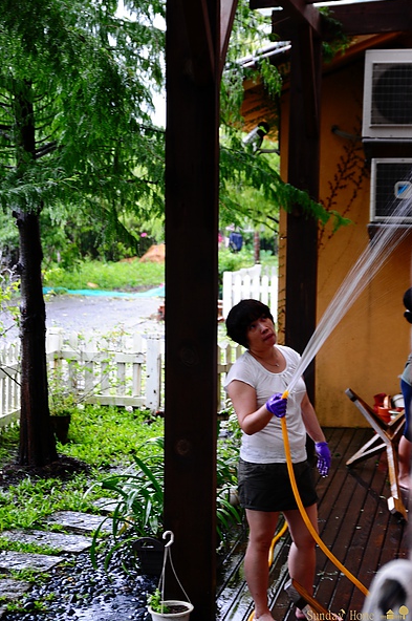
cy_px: 313
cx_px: 208
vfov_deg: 26.7
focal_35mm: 76
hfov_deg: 17.9
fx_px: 1308
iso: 200
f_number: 3.2
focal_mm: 50
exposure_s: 1/25
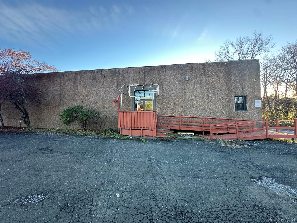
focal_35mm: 14
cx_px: 148
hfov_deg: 102.1
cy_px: 112
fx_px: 120
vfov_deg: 85.7
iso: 50
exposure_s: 1/99
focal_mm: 2.22
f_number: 2.2
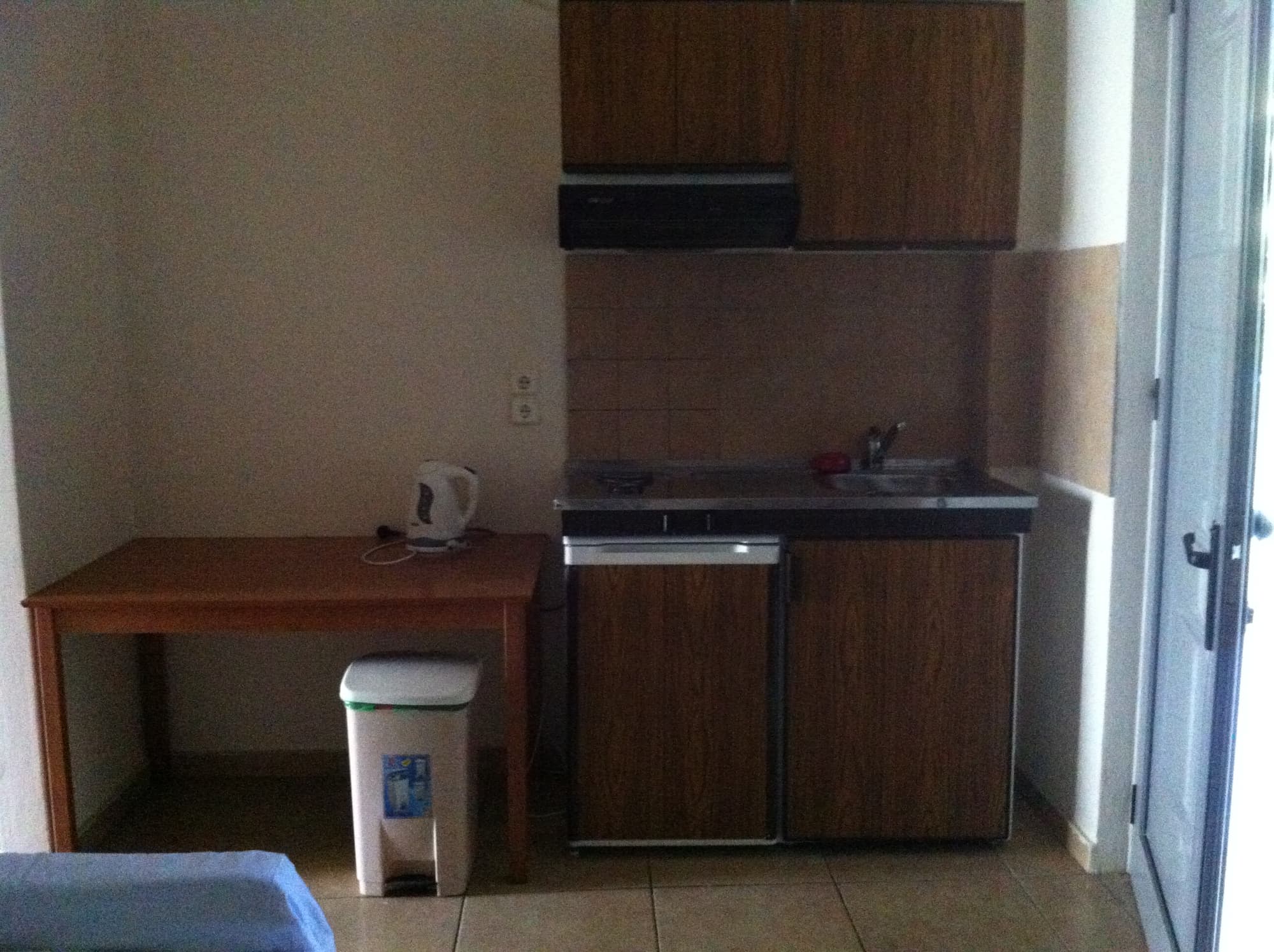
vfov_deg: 40.6
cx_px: 637
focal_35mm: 35
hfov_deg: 52.7
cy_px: 476
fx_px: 1286
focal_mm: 3.85
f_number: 2.8
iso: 1000
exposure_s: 1/15
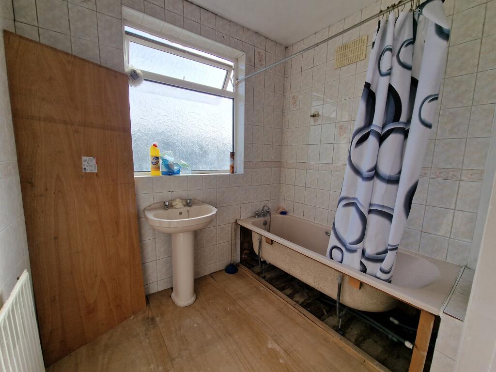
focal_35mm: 13
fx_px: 186
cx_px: 248
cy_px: 186
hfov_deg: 106.2
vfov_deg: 89.9
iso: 50
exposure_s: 1/726
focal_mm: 2.2
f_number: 2.2
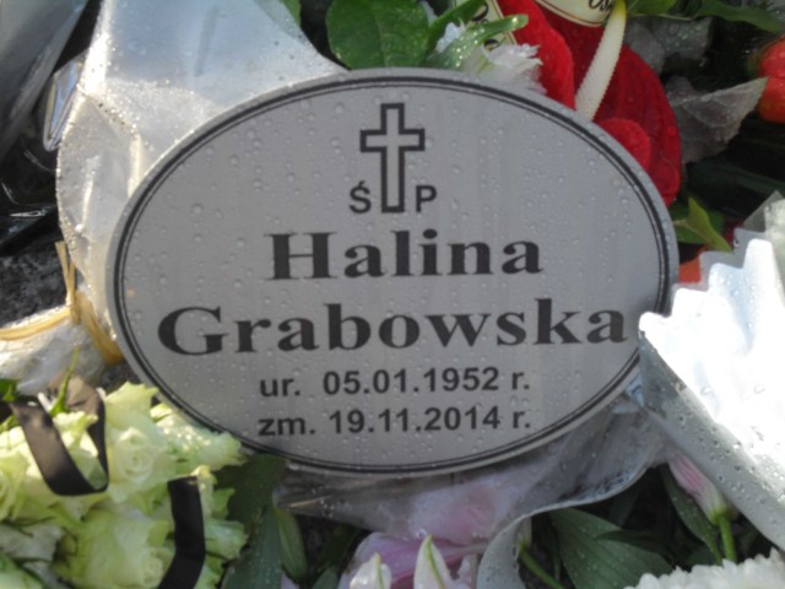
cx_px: 392
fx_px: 1497
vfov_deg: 22.3
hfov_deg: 29.4
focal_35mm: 66
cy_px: 294
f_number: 4.6
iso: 100
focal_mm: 11.7
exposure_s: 1/125
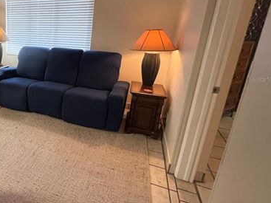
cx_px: 20
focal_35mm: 25
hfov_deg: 57.8
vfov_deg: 54.4
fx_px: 196
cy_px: 79
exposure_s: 1/60
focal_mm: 1.57
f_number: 1.8
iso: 320
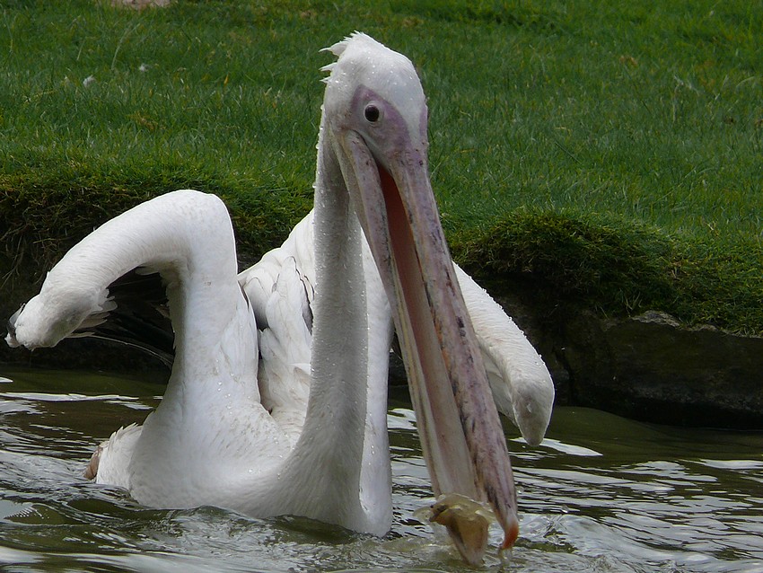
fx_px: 16294
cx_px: 382
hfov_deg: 2.7
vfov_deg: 2.0
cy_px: 286
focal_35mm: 739
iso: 100
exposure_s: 1/500
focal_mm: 87.7
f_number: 6.3
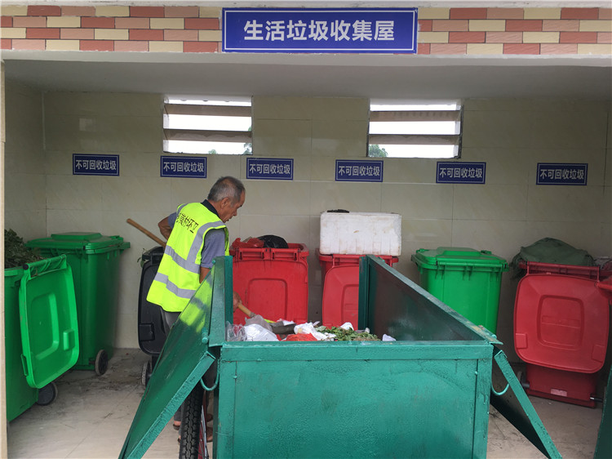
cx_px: 306
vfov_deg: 48.2
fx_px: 513
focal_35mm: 29
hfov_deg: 61.7
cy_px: 230
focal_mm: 4.15
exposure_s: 1/100
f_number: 2.2
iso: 25
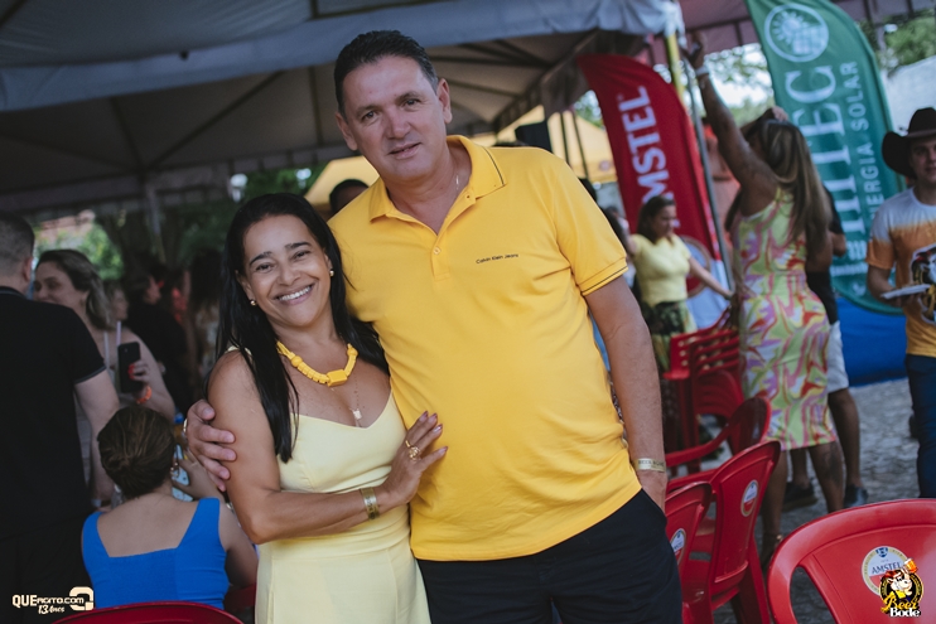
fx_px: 1365
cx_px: 468
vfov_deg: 25.8
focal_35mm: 52
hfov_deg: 37.8
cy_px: 312
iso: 2500
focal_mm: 35
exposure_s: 1/2000
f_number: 2.8
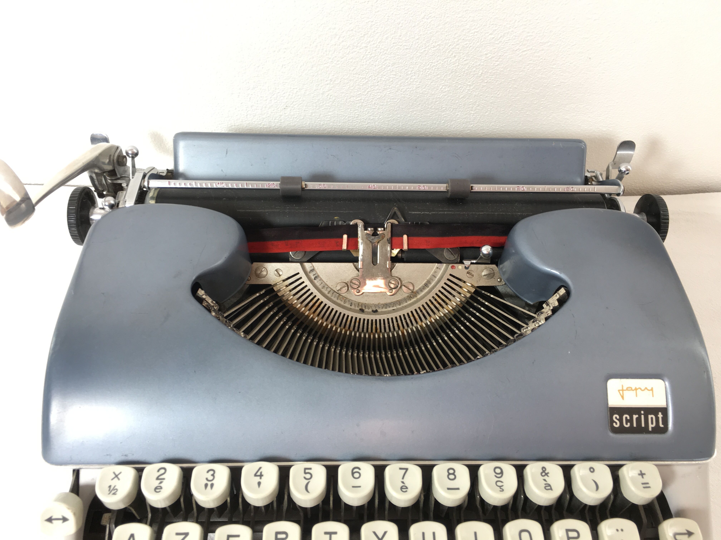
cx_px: 360
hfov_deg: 61.7
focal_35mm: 29
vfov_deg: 48.2
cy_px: 270
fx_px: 604
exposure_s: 1/33
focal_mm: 4.15
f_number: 2.2
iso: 32
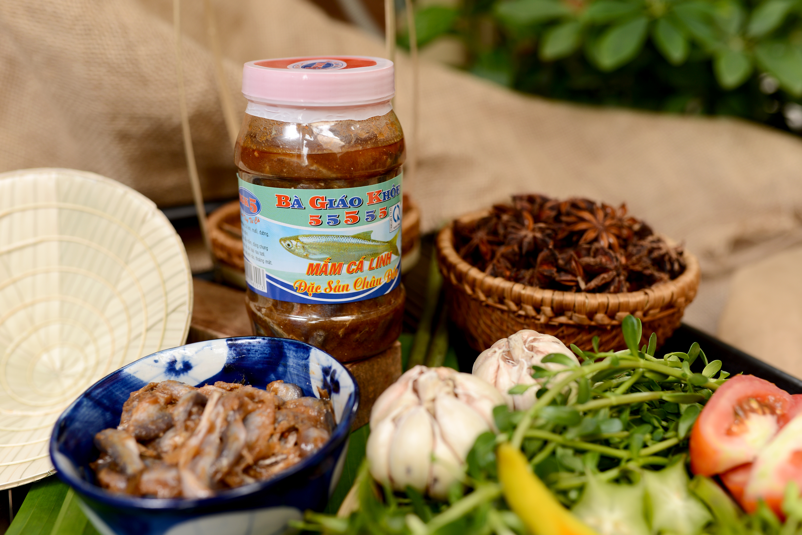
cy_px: 268
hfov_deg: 54.4
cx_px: 401
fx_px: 780
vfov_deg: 37.9
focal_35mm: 35
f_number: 4
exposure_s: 1/100
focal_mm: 35
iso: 125
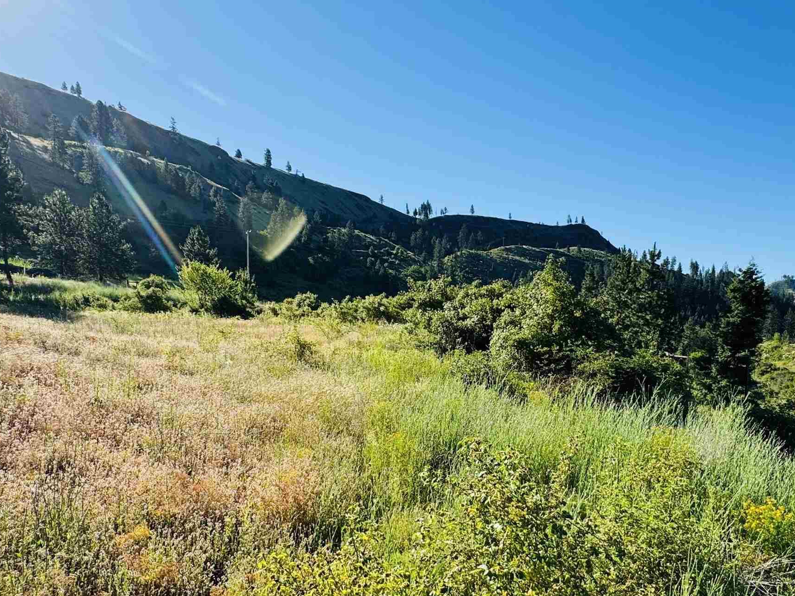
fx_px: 574
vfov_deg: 53.9
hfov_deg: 69.0
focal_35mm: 25
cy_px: 392
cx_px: 459
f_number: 2.2
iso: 50
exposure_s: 1/1198
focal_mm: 2.22
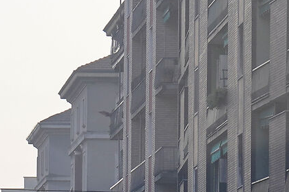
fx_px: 3444
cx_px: -205
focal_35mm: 429
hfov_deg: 4.8
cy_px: 491
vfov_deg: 3.2
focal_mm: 50
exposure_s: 1/320
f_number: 5.6
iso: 100
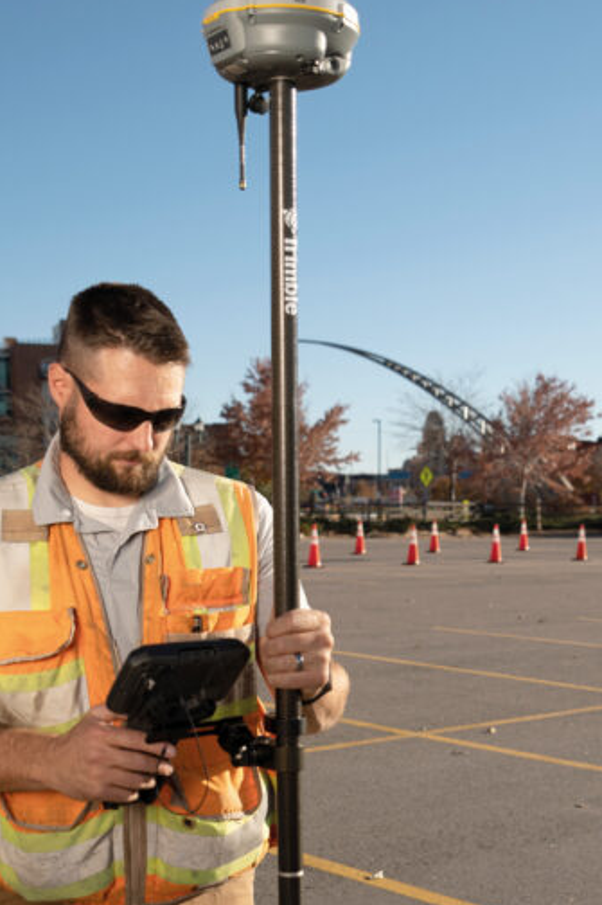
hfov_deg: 22.9
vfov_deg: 33.1
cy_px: 709
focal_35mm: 59
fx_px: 1481
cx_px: 380
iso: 100
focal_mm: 29
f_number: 4
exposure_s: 1/1000
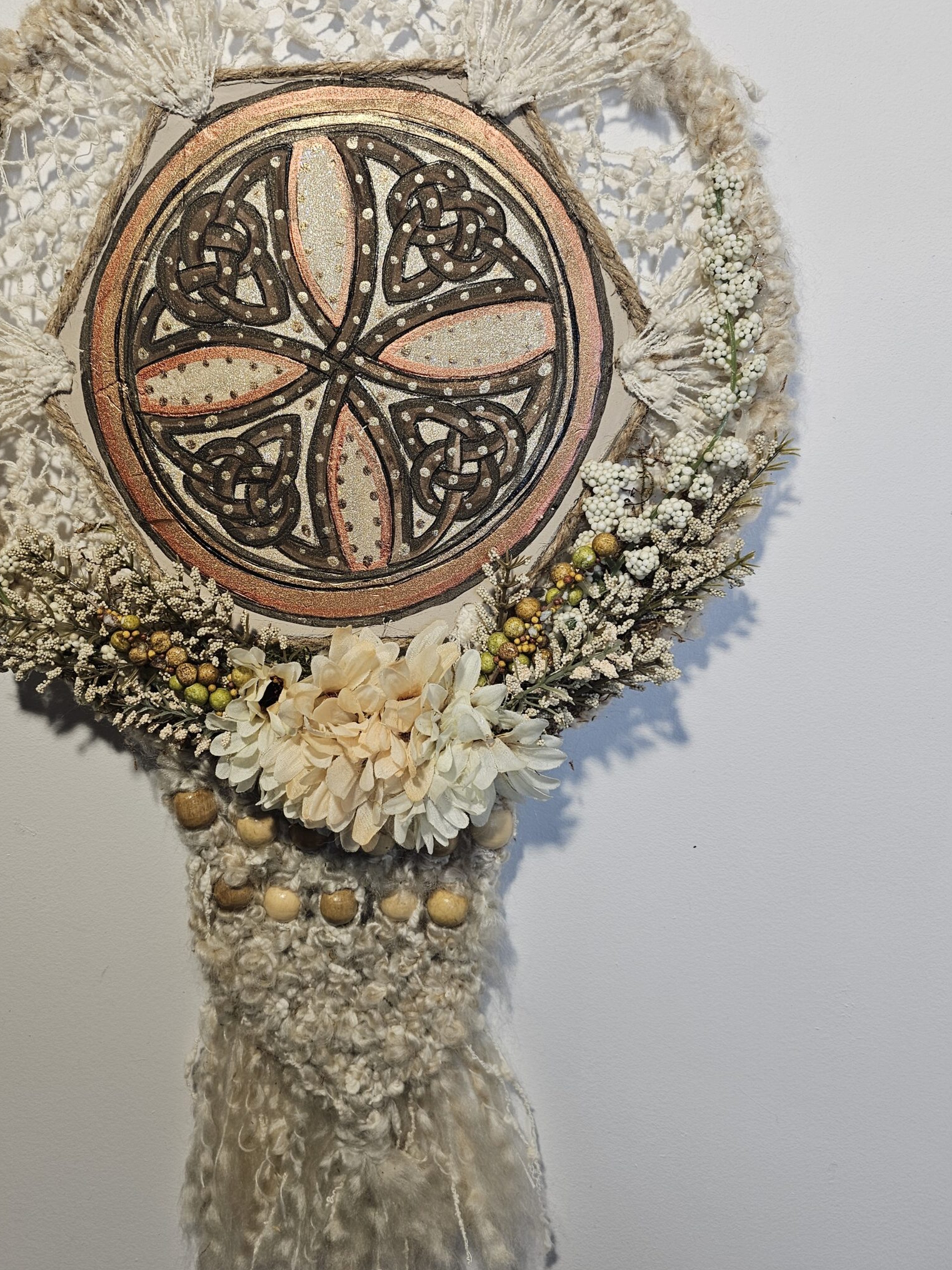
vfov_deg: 61.6
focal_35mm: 29
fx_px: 1063
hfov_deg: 48.0
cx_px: 384
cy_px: 616
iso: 64
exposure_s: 1/120
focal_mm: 6.3
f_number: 1.7
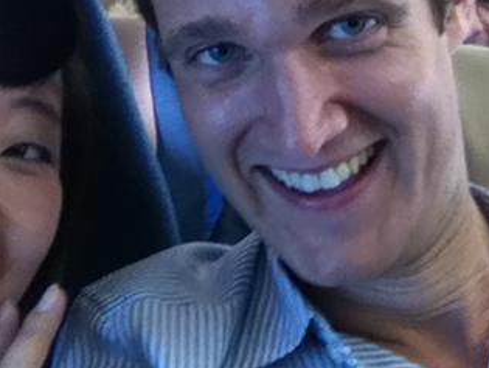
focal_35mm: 71
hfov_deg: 27.4
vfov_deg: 20.4
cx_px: 272
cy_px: 47
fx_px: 1004
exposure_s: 1/30
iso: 200
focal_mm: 3.85
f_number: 2.4
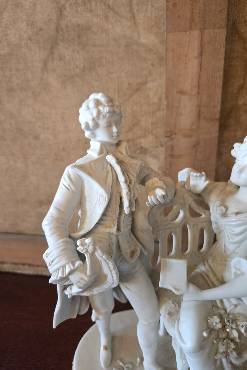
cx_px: 116
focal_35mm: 24
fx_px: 247
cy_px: 185
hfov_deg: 53.1
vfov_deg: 73.7
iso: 1250
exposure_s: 1/100
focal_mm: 5.4
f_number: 1.8
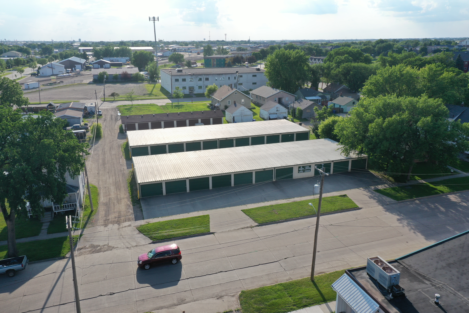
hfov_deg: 65.5
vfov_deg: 46.4
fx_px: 365
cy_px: 156
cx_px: 234
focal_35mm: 28
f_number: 5.6
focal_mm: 10.26
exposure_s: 1/500
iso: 100
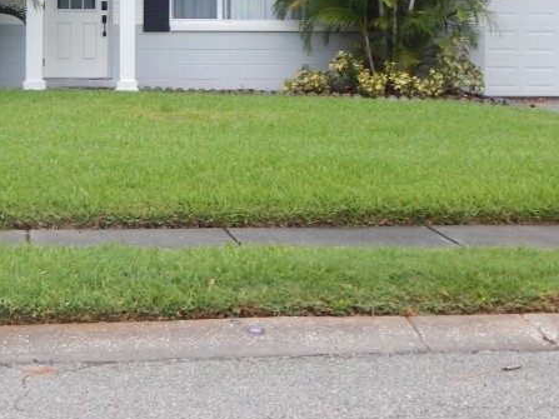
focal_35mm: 87
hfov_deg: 22.4
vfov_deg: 16.6
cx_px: 199
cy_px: -4
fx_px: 1405
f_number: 3.4
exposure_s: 1/30
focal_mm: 6.8
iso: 320
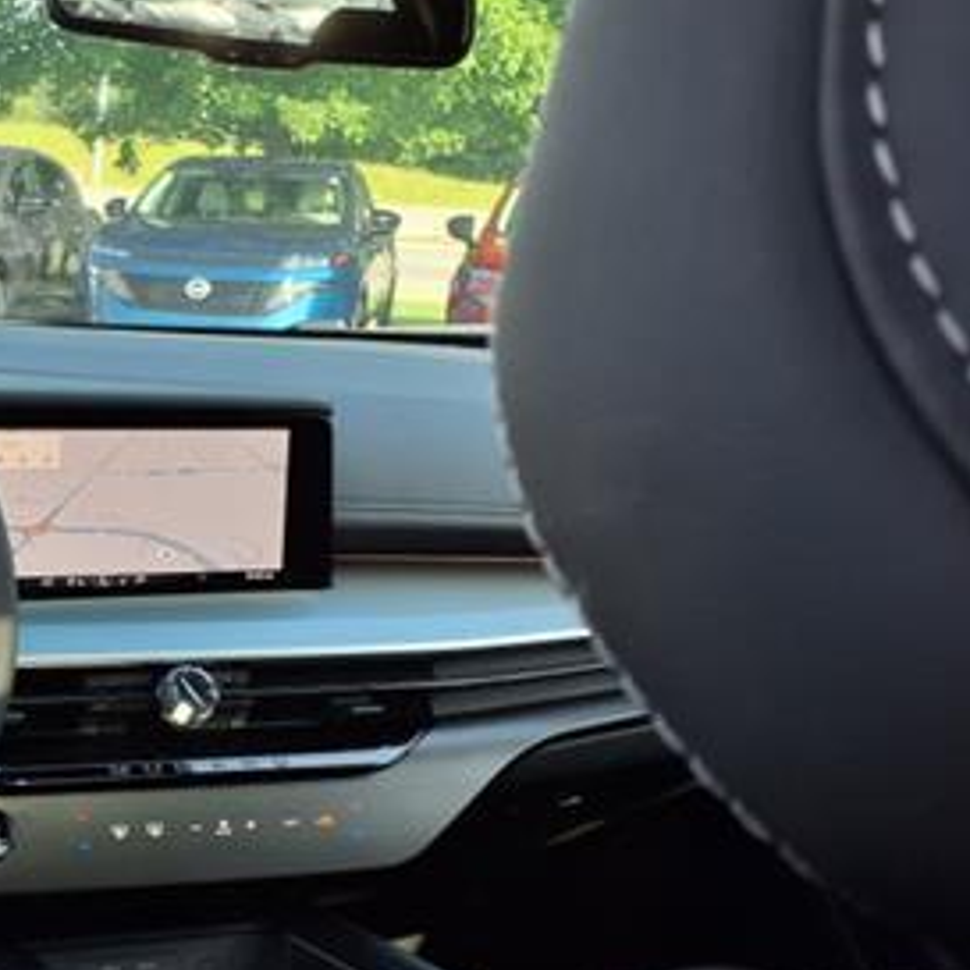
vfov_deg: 30.5
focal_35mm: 56
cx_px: -78
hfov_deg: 28.0
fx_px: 1775
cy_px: 537
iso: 40
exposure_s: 1/227
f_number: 1.9
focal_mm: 3.58
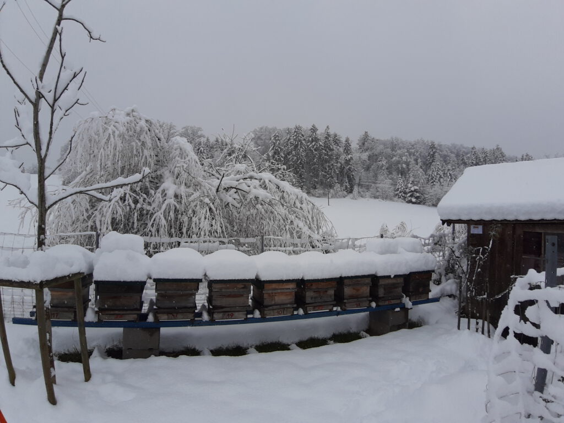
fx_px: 293
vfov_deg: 71.6
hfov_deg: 87.8
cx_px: 282
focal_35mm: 18
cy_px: 212
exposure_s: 1/478
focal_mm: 1.87
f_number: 2.4
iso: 40
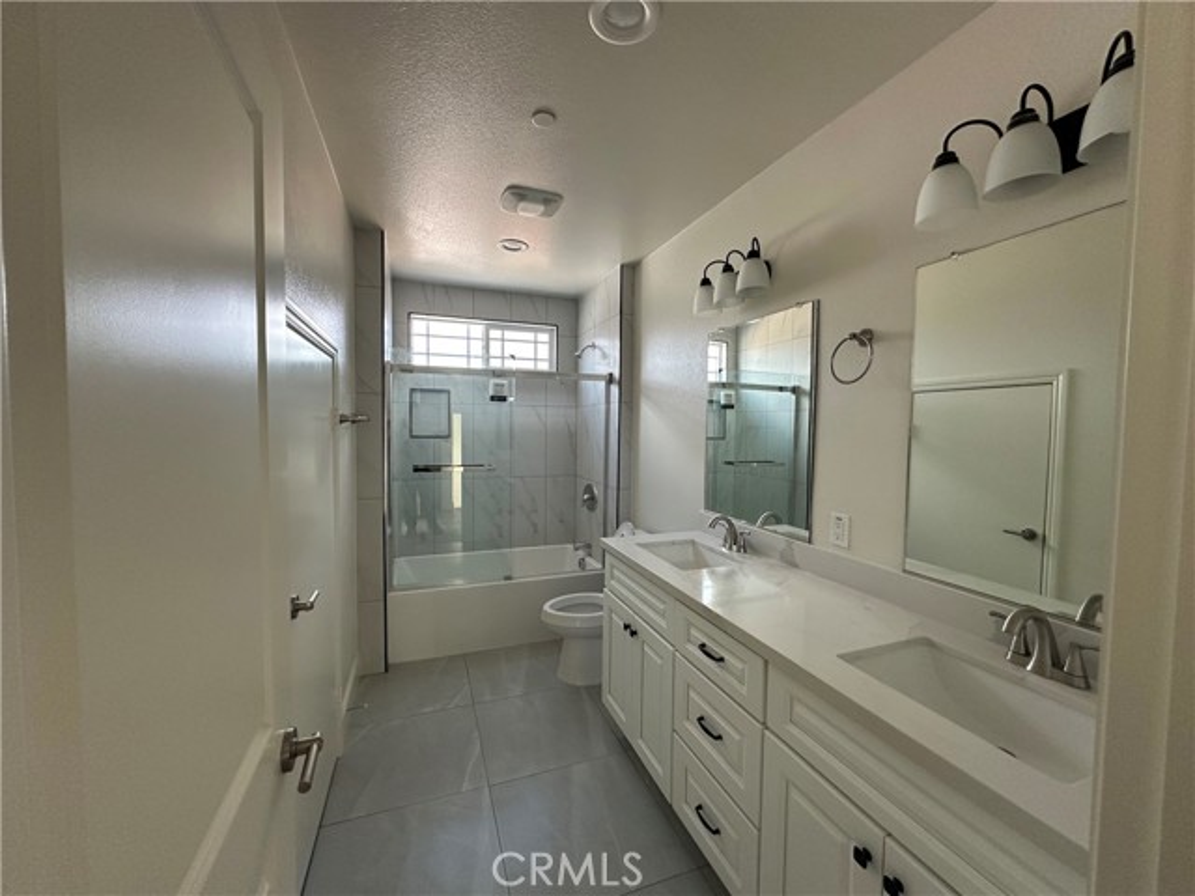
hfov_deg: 102.1
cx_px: 598
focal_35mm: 14
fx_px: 483
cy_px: 448
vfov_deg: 85.7
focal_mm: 2.22
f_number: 2.2
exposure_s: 1/99
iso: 160
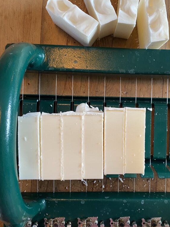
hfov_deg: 40.4
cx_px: 107
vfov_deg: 52.6
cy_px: 109
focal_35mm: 35
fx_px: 229
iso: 125
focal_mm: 4.25
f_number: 1.8
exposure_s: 1/60
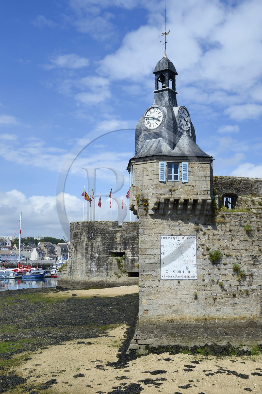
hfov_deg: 31.8
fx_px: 459
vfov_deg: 46.4
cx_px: 131
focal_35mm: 42
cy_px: 197
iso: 200
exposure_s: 1/200
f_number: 16
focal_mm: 42
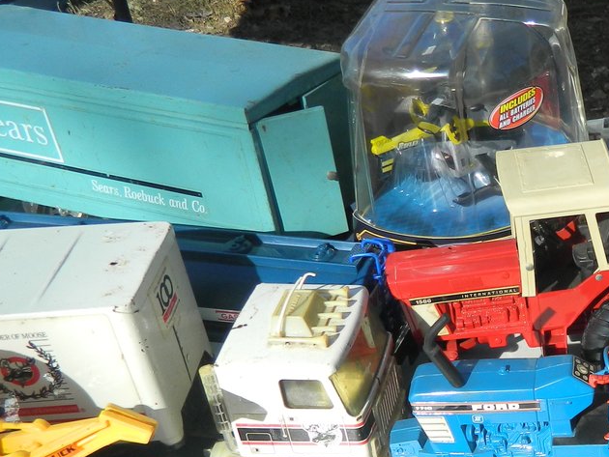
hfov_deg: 29.3
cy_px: 428
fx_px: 1056
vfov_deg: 23.6
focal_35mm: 60
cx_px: 654
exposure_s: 1/640
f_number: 3.1
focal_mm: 4.5
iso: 80
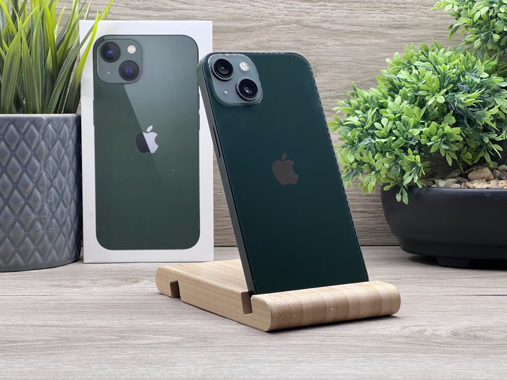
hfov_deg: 25.3
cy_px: 190
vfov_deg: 19.1
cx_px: 254
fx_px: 1128
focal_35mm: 77
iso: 125
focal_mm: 9
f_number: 2.8
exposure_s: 1/100
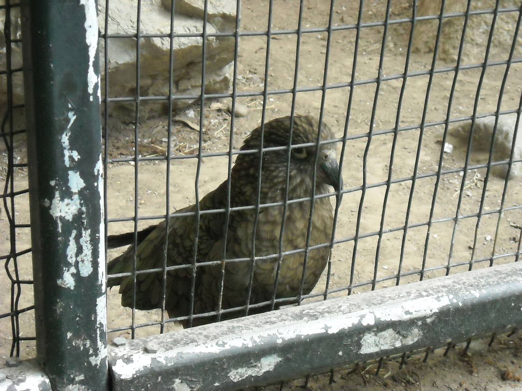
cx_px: 261
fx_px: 1583
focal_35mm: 105
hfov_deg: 18.7
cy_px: 196
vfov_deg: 14.1
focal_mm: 17.1
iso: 800
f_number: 4.7
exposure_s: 1/176
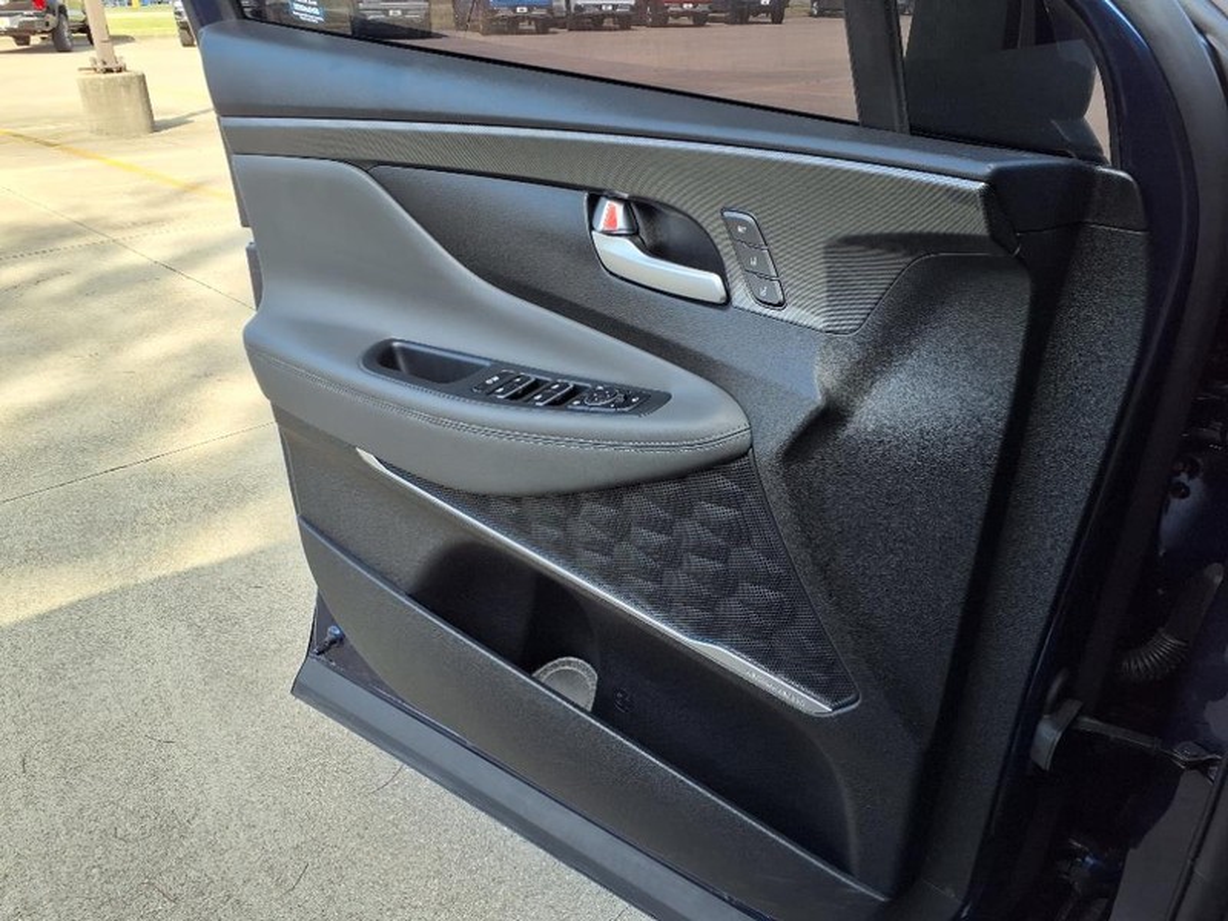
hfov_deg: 65.3
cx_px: 614
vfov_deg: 51.4
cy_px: 460
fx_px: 958
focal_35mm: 27
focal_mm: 3.58
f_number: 1.9
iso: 40
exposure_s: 1/385
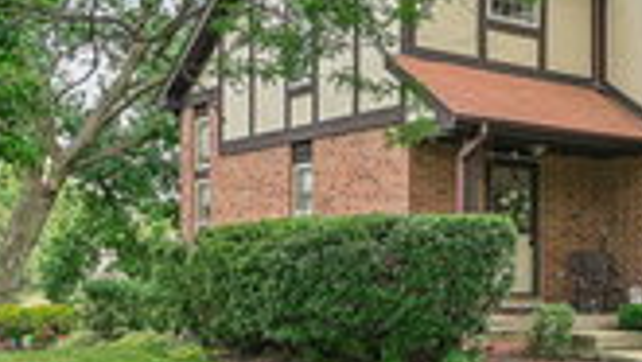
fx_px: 1065
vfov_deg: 19.2
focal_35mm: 63
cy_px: 241
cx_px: 759
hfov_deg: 29.2
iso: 800
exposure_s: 1/200
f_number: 8
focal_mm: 20.5
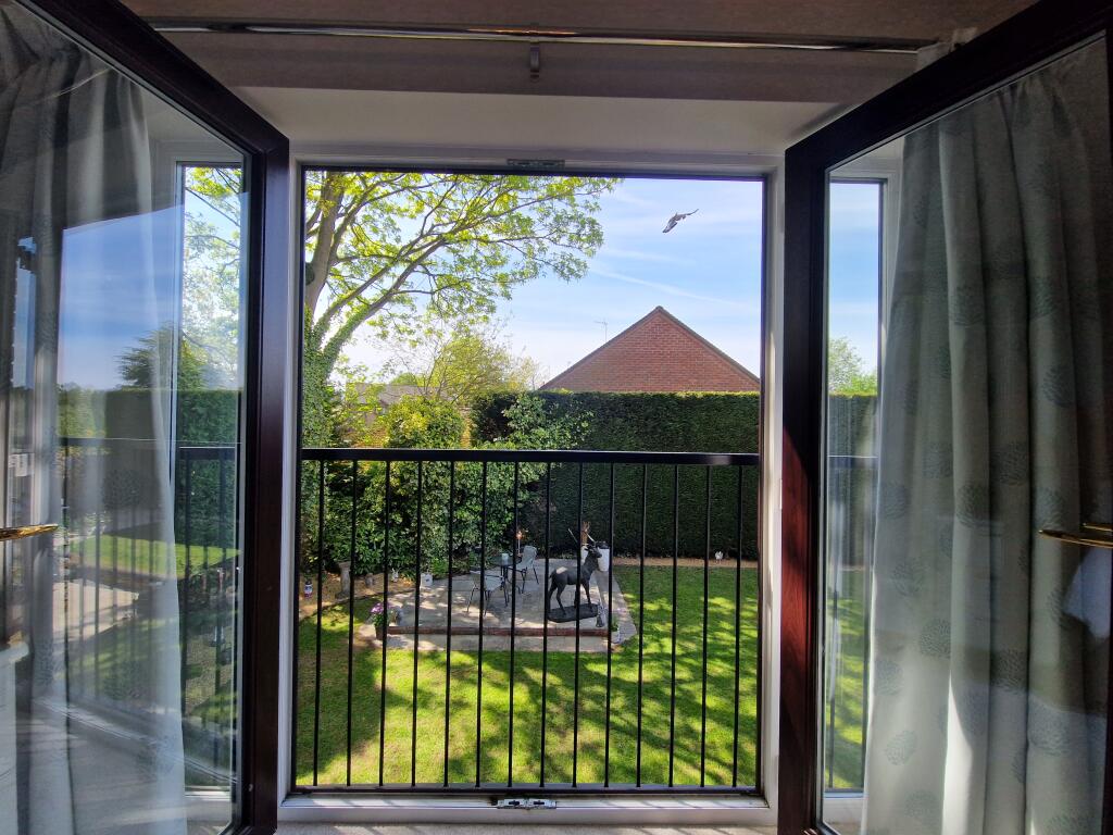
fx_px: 418
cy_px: 418
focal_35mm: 13
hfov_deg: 106.2
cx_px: 556
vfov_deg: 89.9
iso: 50
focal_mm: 2.2
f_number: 2.2
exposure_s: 1/690
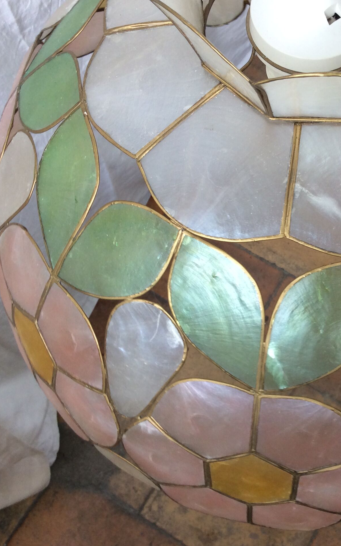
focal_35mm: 46
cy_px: 272
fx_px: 684
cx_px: 281
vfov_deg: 43.5
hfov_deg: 27.4
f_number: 2.4
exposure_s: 1/33
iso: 32
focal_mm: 3.3
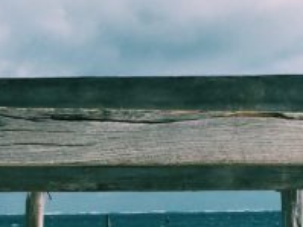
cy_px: 229
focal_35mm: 112
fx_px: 980
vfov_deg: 13.0
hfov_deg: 17.6
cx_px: 157
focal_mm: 4.15
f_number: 2.2
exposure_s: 1/4950
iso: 32
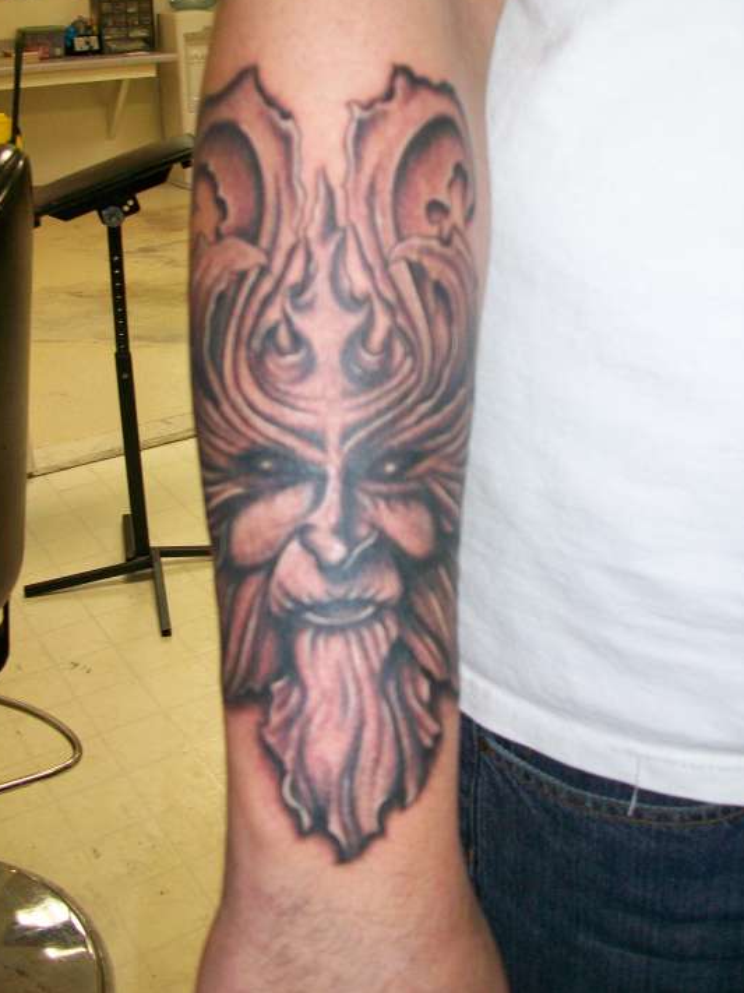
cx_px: 378
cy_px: 450
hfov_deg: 39.6
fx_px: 1032
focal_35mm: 36
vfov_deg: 51.3
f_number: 2.8
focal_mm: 5.7
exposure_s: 1/60
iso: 120
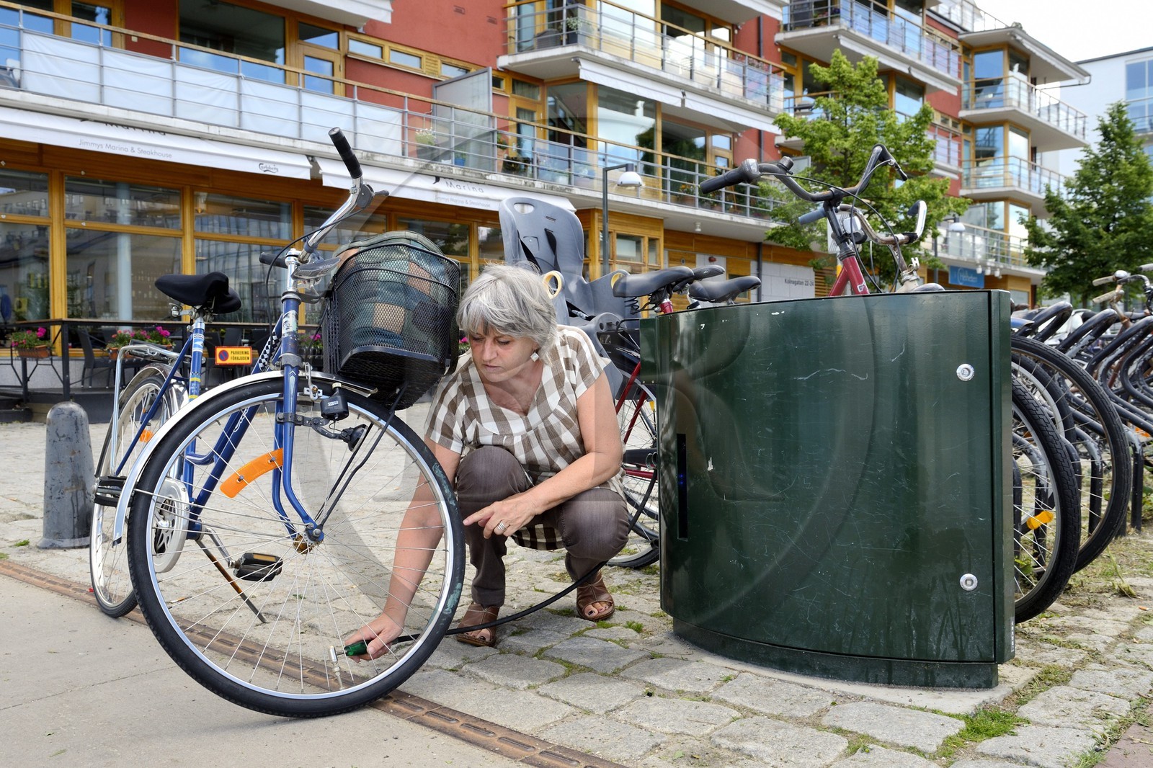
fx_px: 929
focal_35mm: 29
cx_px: 576
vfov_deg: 44.9
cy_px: 384
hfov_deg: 63.7
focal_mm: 29
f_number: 9
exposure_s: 1/250
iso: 400
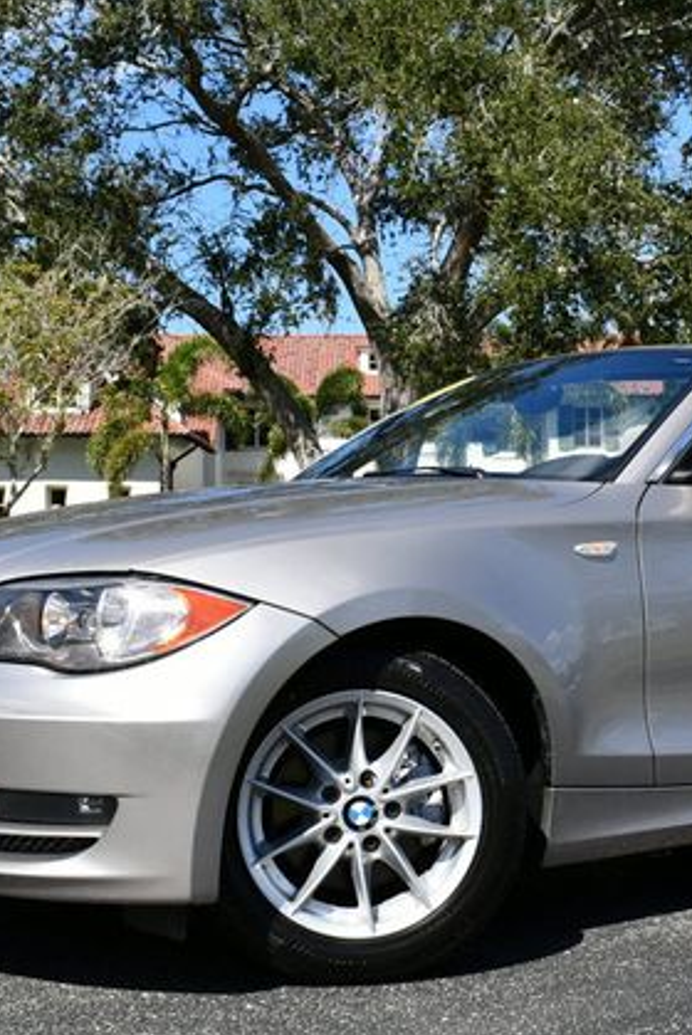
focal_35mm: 55
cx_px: 484
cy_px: 516
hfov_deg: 24.5
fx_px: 1583
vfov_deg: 36.2
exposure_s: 1/250
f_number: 8
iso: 100
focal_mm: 18
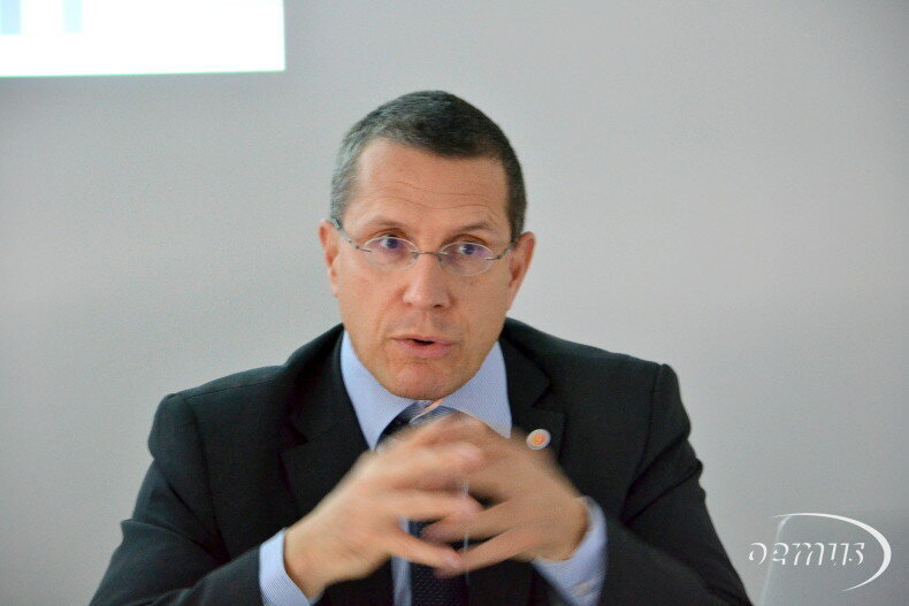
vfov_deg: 8.7
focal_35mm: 158
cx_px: 454
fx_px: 3977
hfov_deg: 13.0
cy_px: 303
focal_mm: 105
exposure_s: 1/30
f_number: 5.6
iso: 1600
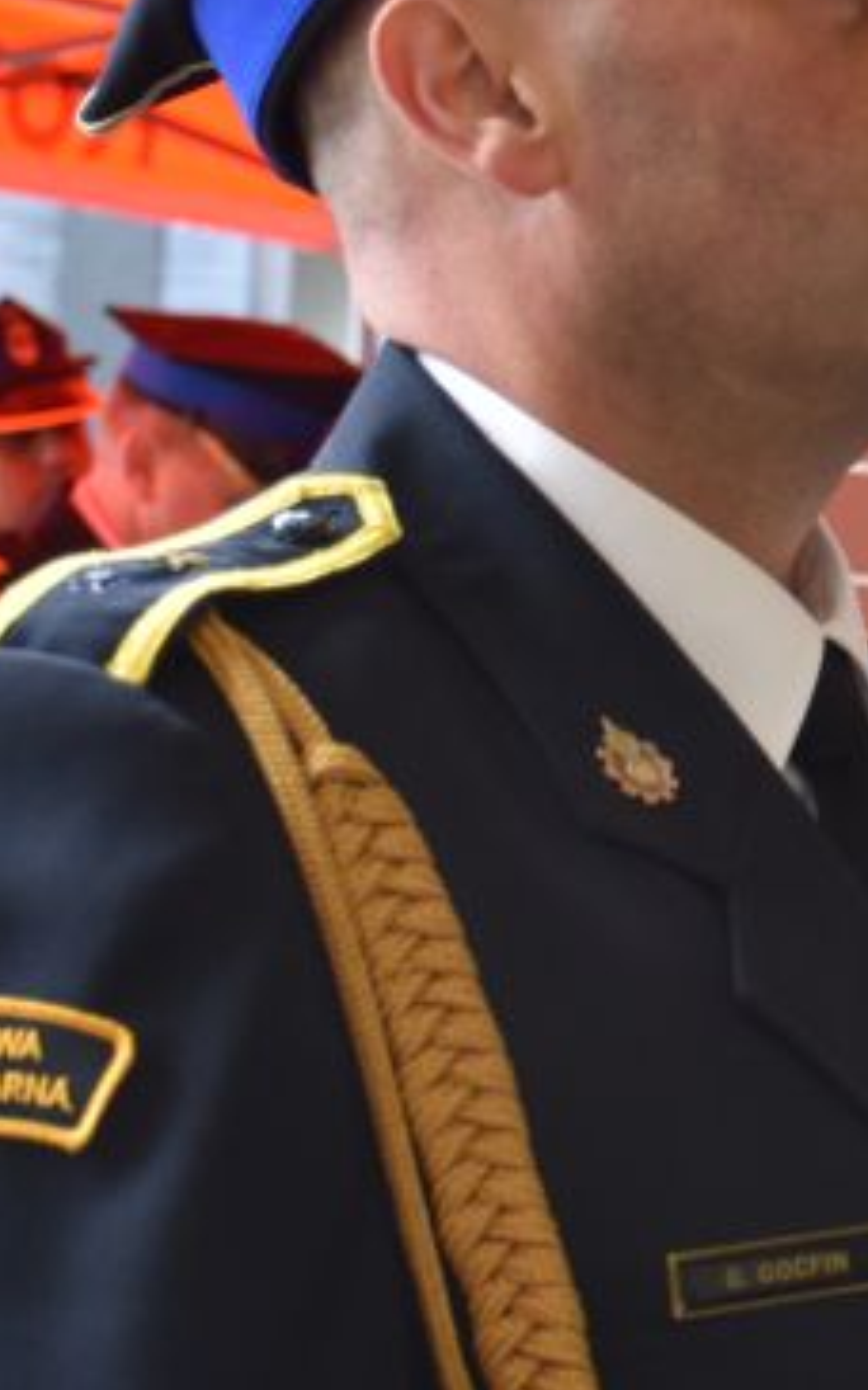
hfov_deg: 8.6
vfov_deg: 14.3
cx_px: 1549
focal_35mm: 146
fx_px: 5528
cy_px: 569
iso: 400
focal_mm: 34
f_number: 4.5
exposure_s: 1/80
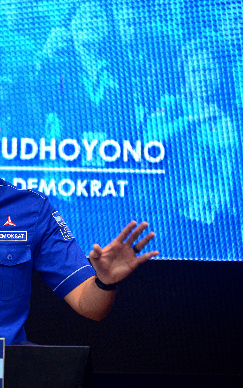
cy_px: 194
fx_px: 2999
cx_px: -30
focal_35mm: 283
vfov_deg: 7.4
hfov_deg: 4.6
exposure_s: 1/125
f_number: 5
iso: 2500
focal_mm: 185
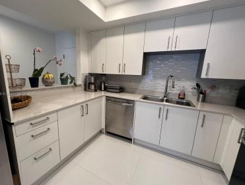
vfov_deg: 85.8
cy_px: 94
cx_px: 115
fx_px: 99
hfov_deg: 101.9
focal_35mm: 14
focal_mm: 1.57
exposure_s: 1/120
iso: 200
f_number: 1.8
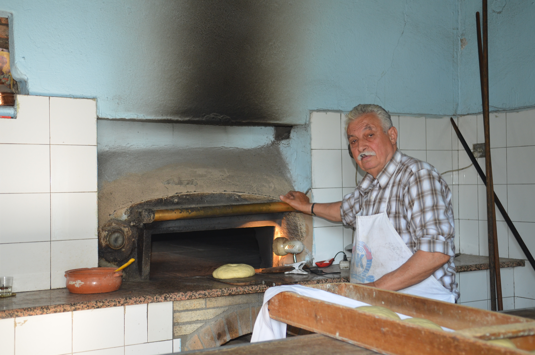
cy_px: 178
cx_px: 268
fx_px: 756
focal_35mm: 51
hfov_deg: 39.0
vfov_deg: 26.4
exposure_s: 1/60
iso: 450
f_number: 2.8
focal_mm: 34
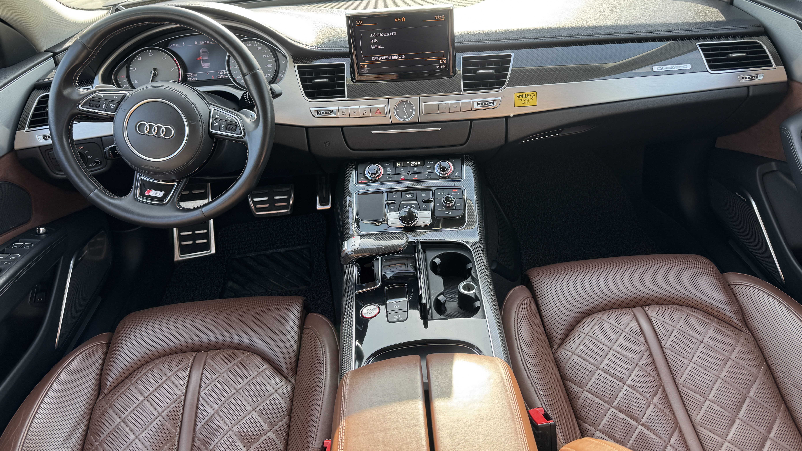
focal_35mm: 27
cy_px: 172
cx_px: 406
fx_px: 574
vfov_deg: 42.6
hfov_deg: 69.9
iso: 64
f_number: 1.78
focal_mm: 6.76
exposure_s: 1/121
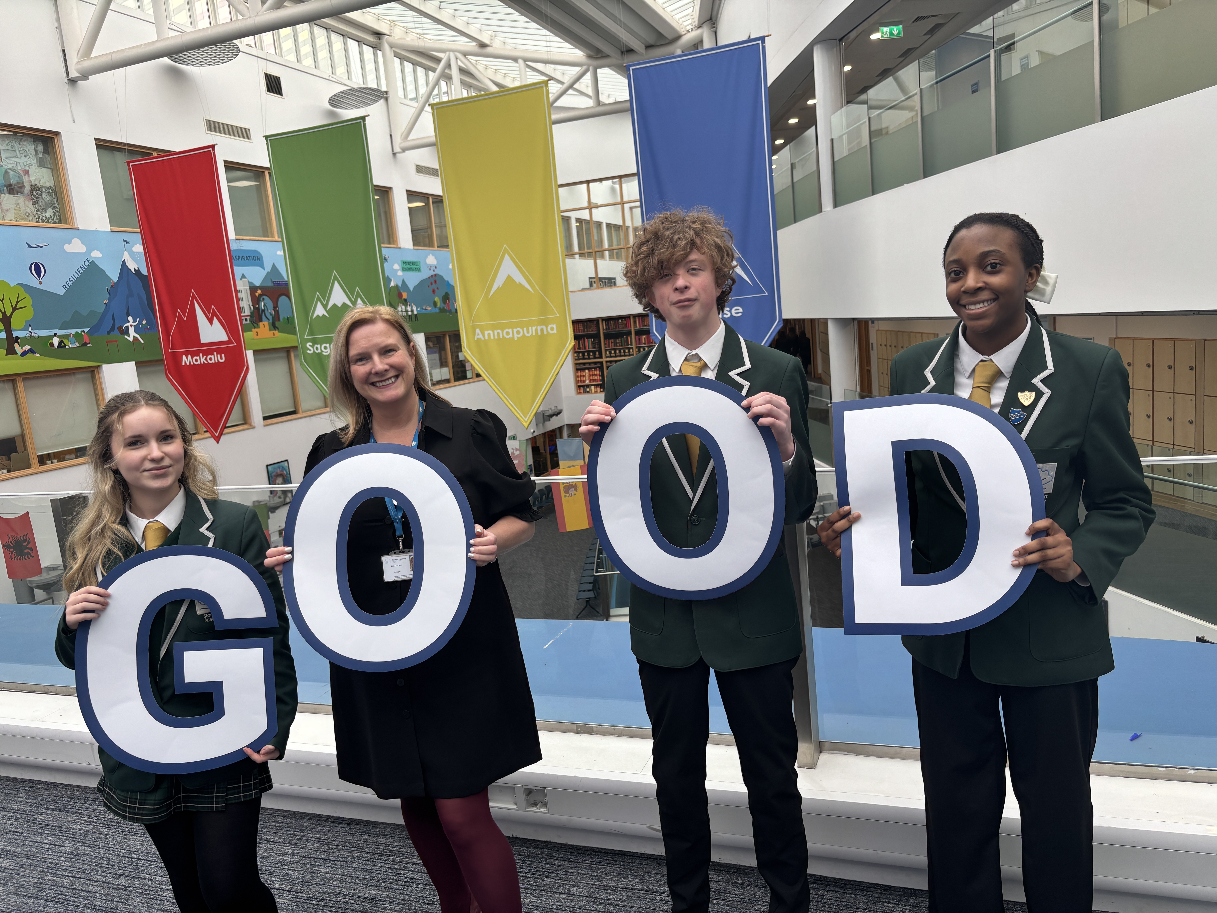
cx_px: 608
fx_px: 914
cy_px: 456
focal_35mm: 26
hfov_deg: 67.3
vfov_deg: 53.1
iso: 40
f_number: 1.6
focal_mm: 5.96
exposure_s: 1/121
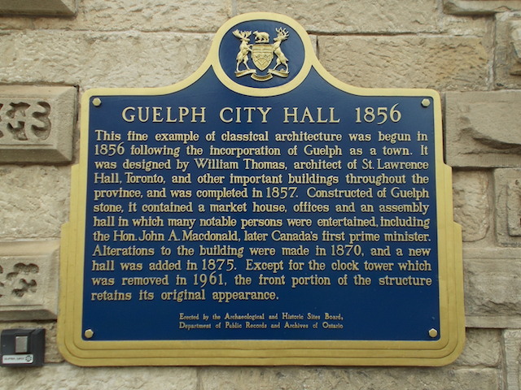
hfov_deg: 42.9
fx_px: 662
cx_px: 260
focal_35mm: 44
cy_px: 195
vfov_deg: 32.9
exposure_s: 1/60
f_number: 4.2
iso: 80
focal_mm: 7.9
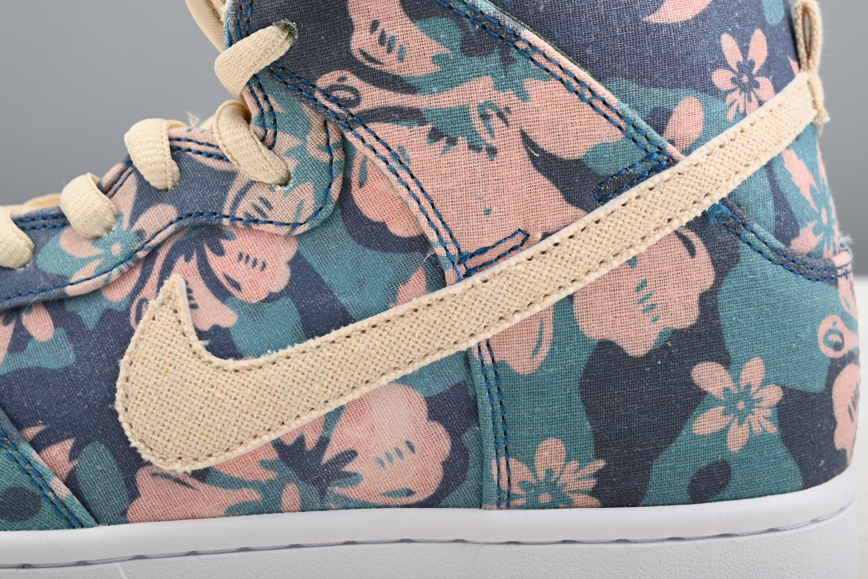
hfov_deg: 33.4
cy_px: 191
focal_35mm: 60
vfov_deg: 22.5
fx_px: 1447
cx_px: 462
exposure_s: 1/200
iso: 100
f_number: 11
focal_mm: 44
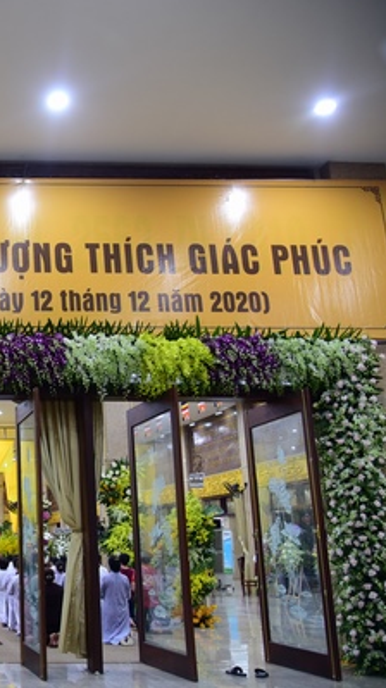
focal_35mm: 41
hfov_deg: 24.7
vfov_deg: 49.4
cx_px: -133
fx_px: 747
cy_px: 355
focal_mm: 24
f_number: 4
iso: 1000
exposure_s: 1/25
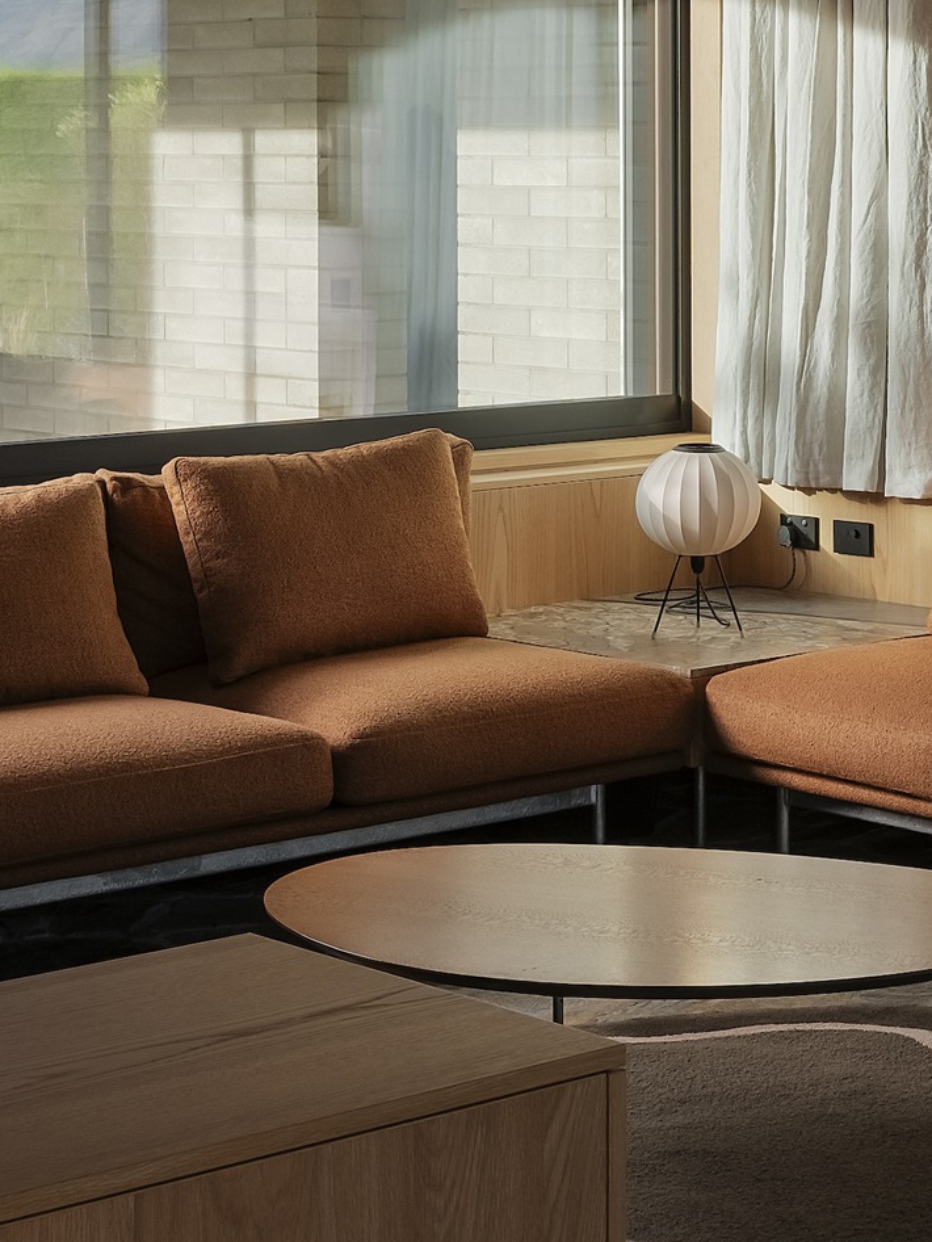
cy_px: 114
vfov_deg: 20.6
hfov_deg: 15.6
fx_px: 3337
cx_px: 928
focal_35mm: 93
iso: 400
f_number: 16
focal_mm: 41.8
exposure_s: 1/25
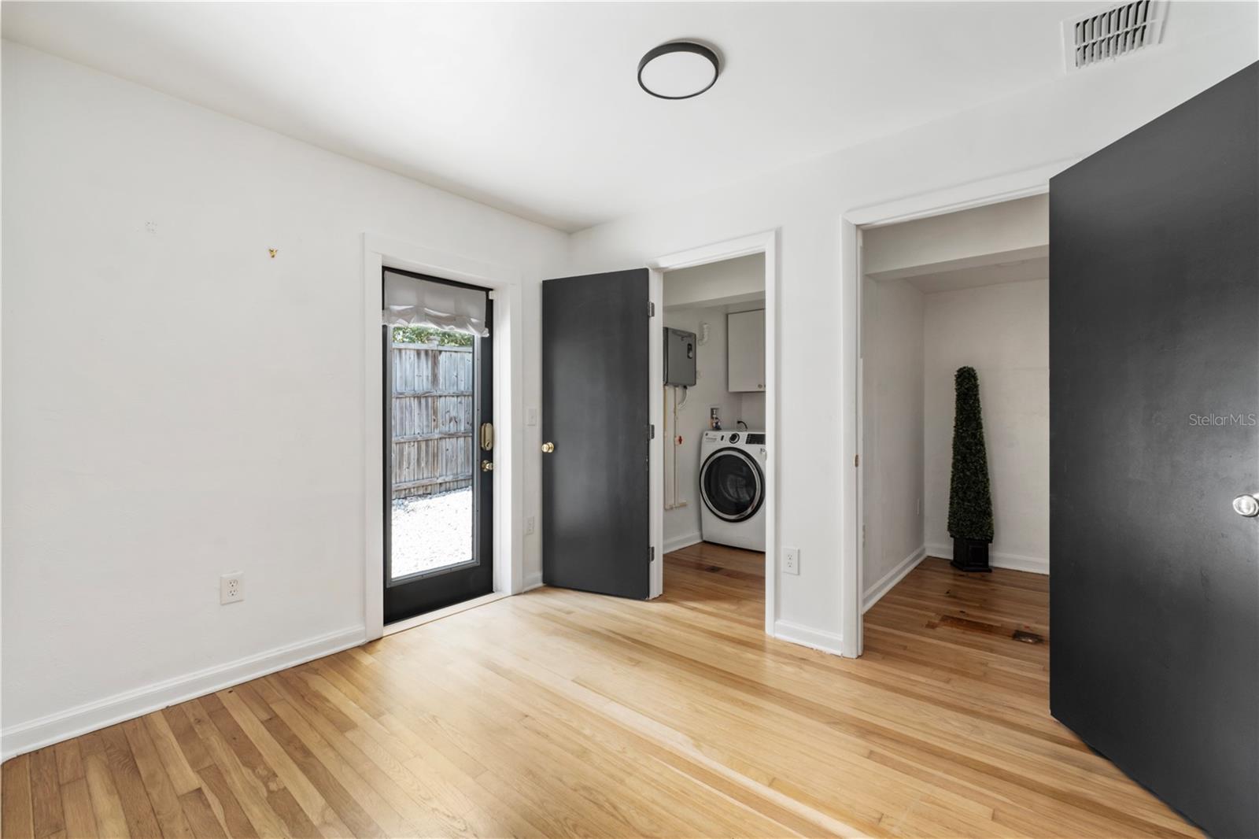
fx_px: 524
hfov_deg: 100.4
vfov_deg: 77.3
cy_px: 420
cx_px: 630
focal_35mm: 15
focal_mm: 10
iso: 320
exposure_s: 1/25
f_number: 14
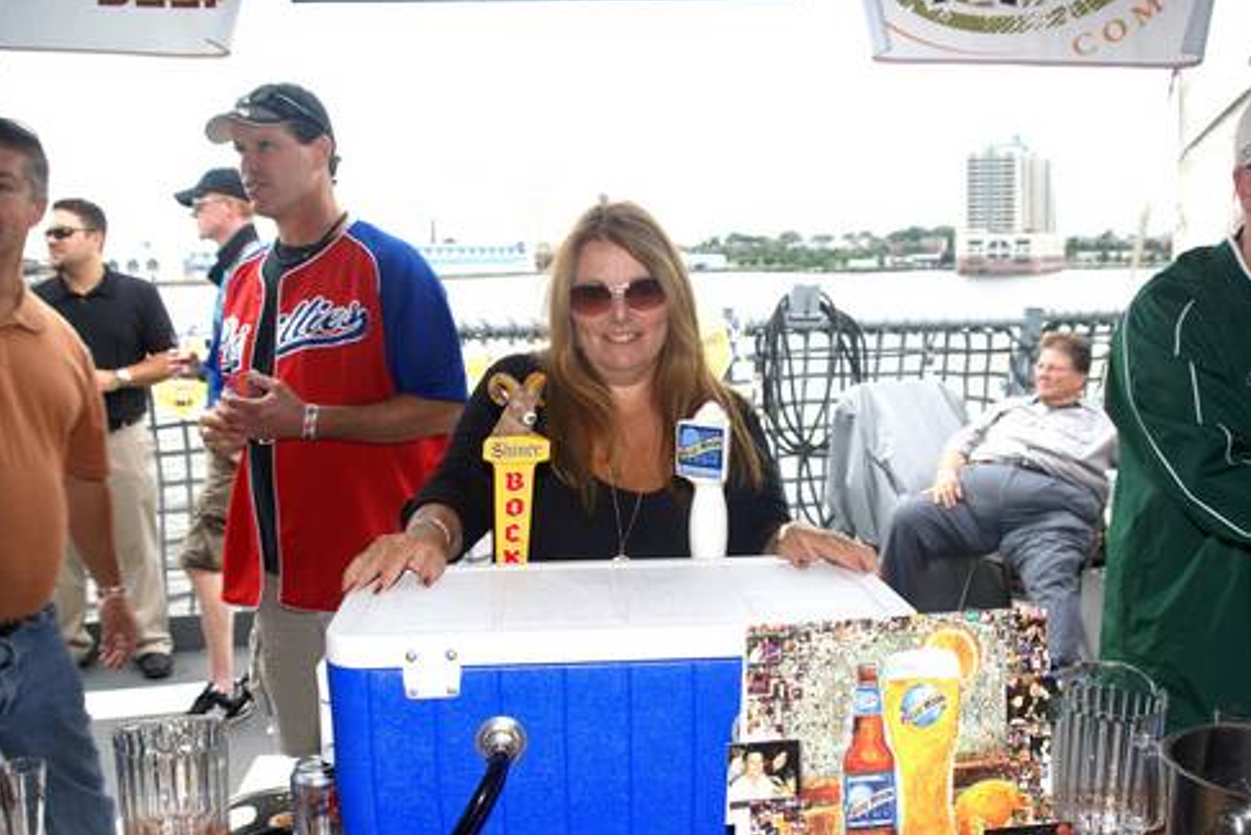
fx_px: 1286
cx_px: 614
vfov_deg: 36.0
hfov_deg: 51.9
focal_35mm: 37
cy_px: 425
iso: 100
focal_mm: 24
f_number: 5.6
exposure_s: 1/80
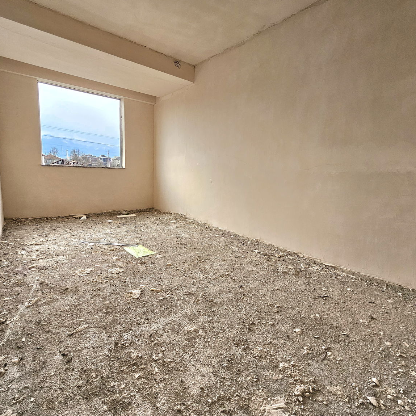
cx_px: 223
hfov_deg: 87.3
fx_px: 218
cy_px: 209
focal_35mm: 16
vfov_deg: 87.4
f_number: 2.2
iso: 125
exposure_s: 1/70.9
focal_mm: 2.2
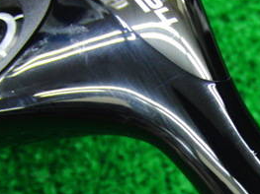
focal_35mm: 90
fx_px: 676
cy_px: 190
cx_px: 254
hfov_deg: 21.1
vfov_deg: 16.1
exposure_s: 1/20
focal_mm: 6.42
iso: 400
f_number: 3.6
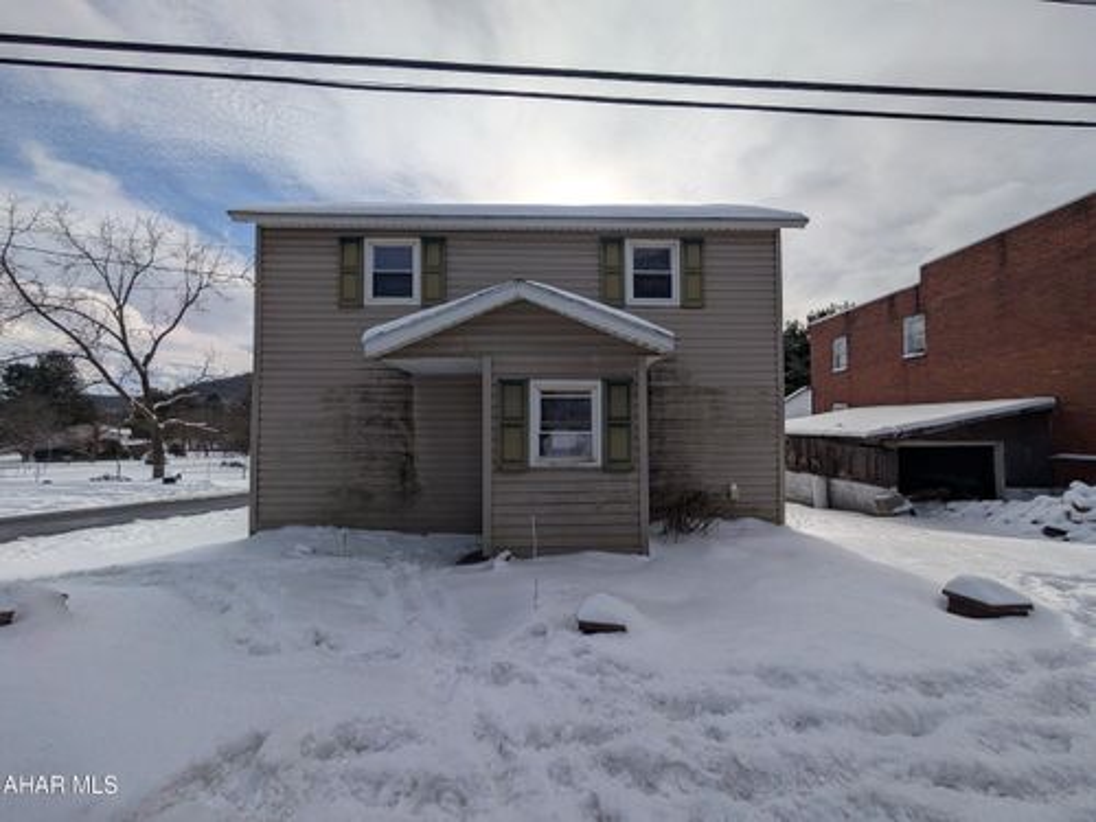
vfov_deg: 94.5
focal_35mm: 12
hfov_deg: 110.5
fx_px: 380
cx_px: 548
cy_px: 411
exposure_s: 1/14706
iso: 56
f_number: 1.7
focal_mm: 2.02
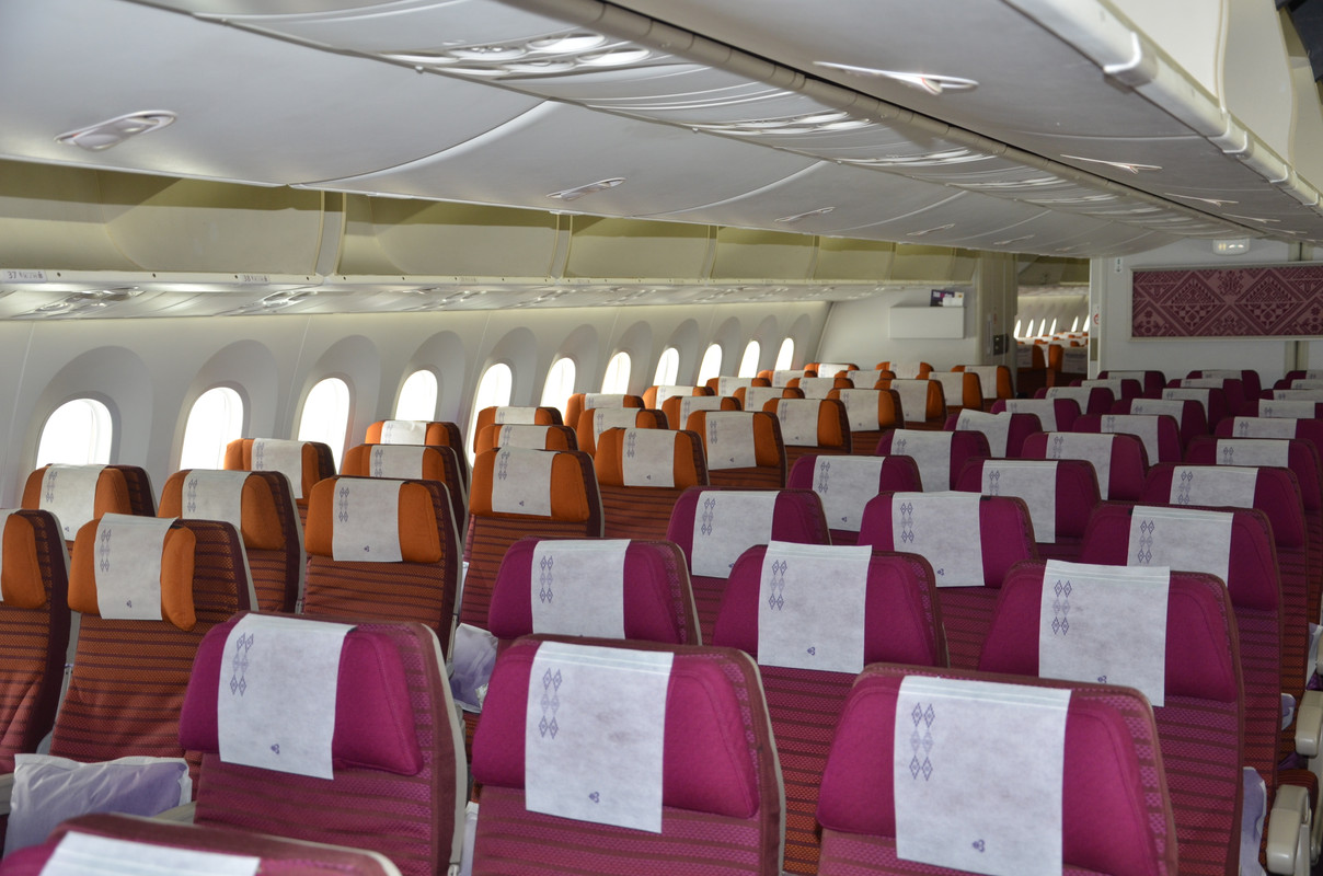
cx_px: 662
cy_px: 438
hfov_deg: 43.7
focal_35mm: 45
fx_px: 1650
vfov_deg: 29.7
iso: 400
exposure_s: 1/60
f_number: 4.2
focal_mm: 30
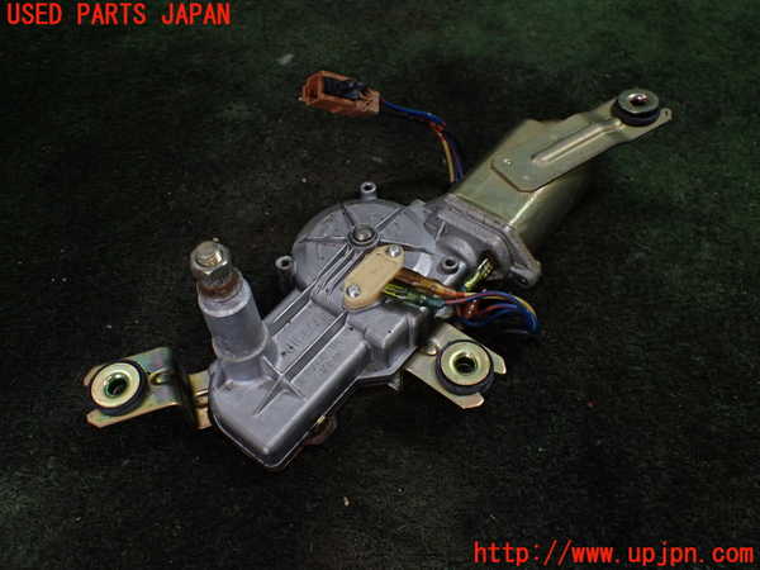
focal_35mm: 30
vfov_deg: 46.8
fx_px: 659
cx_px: 380
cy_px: 285
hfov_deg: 60.0
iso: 250
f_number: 2.3
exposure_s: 1/125
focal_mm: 5.4
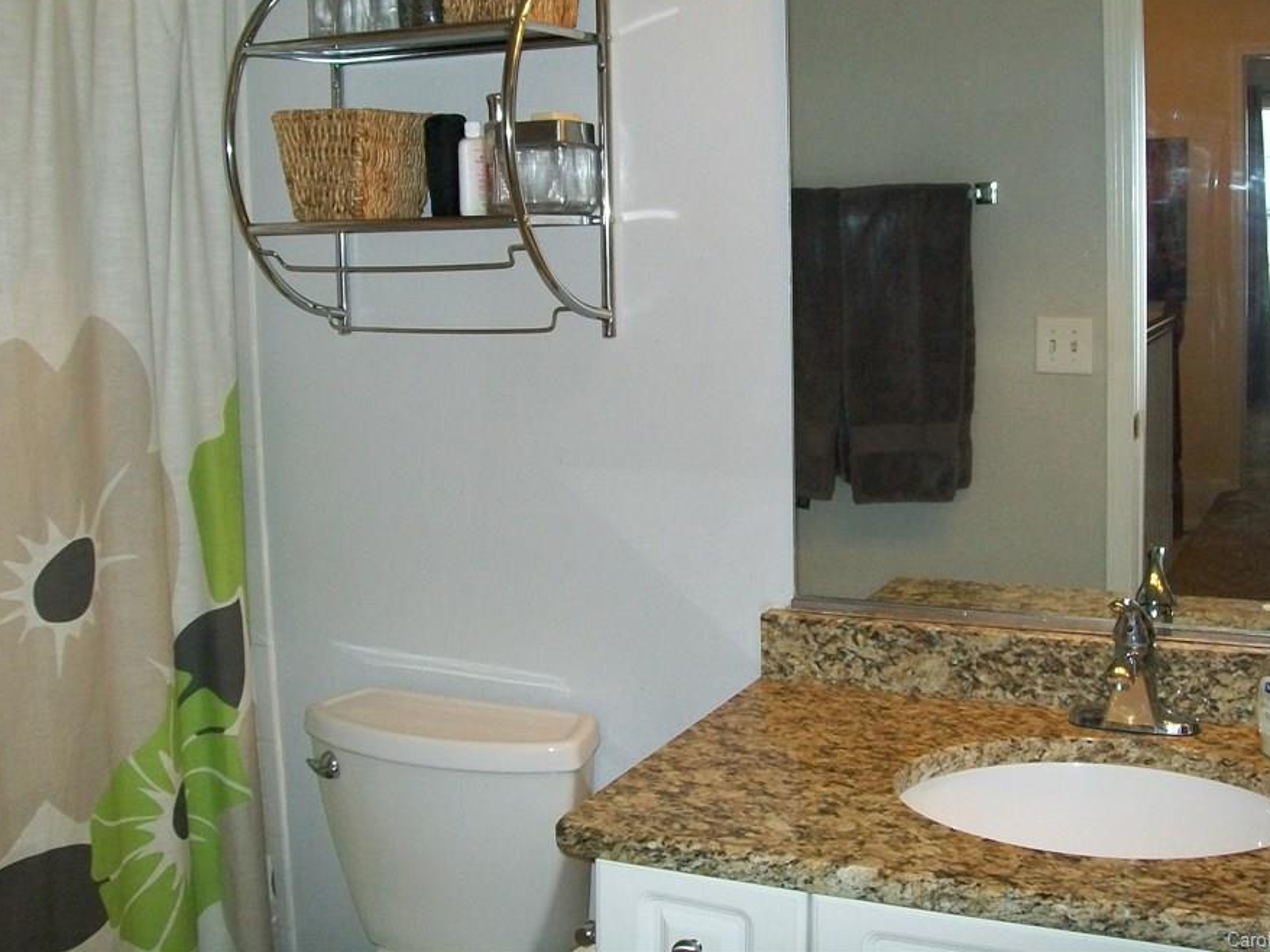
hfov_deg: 44.8
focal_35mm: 42
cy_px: 398
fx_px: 1540
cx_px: 652
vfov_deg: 34.3
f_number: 2.7
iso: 160
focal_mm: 6
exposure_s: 1/60
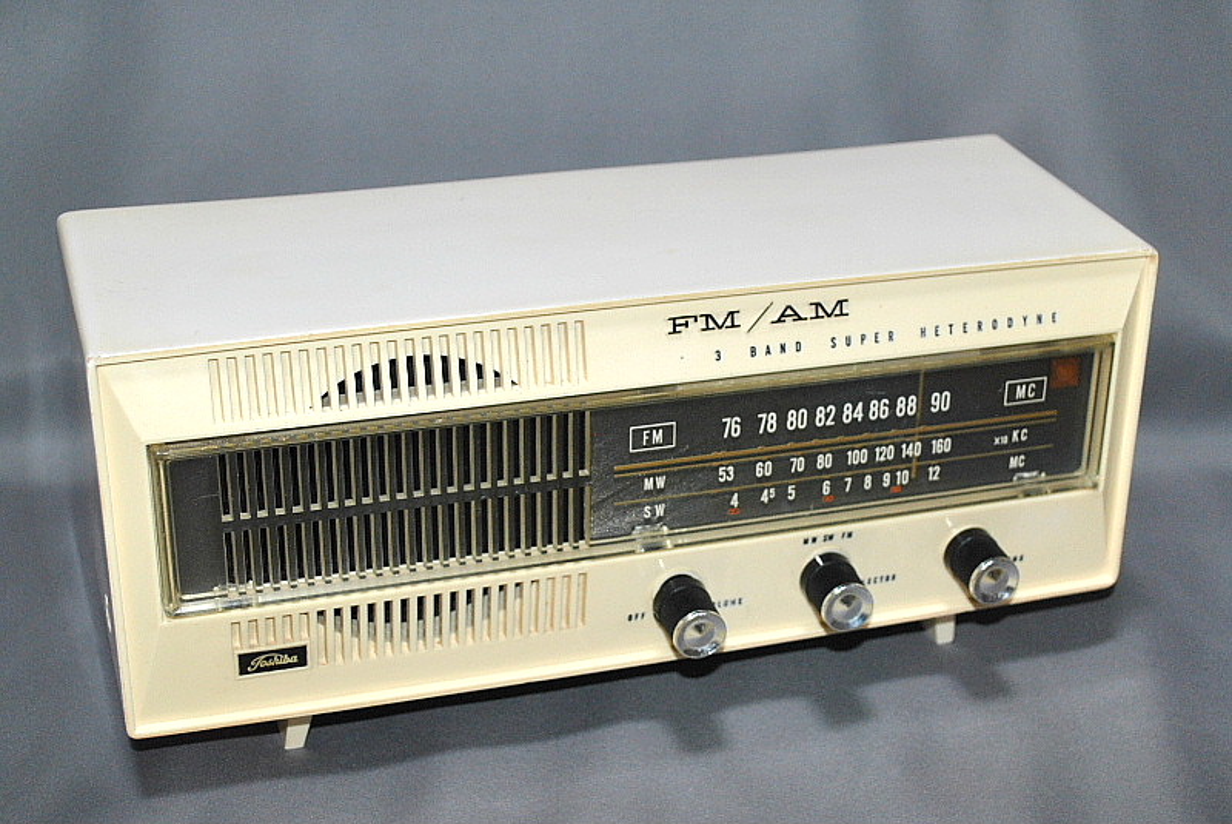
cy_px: 412
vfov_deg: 29.9
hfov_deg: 43.6
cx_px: 616
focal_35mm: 45
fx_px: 1541
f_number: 4.5
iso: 400
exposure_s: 1/60
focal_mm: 30
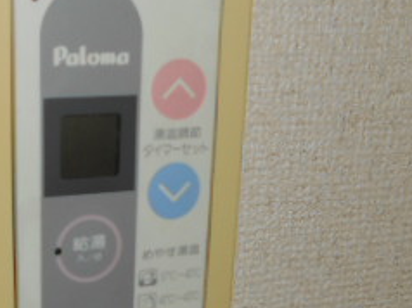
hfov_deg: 27.3
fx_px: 832
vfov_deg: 20.5
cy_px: 284
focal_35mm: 70
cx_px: 87
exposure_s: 1/25
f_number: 3.2
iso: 80
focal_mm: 4.6
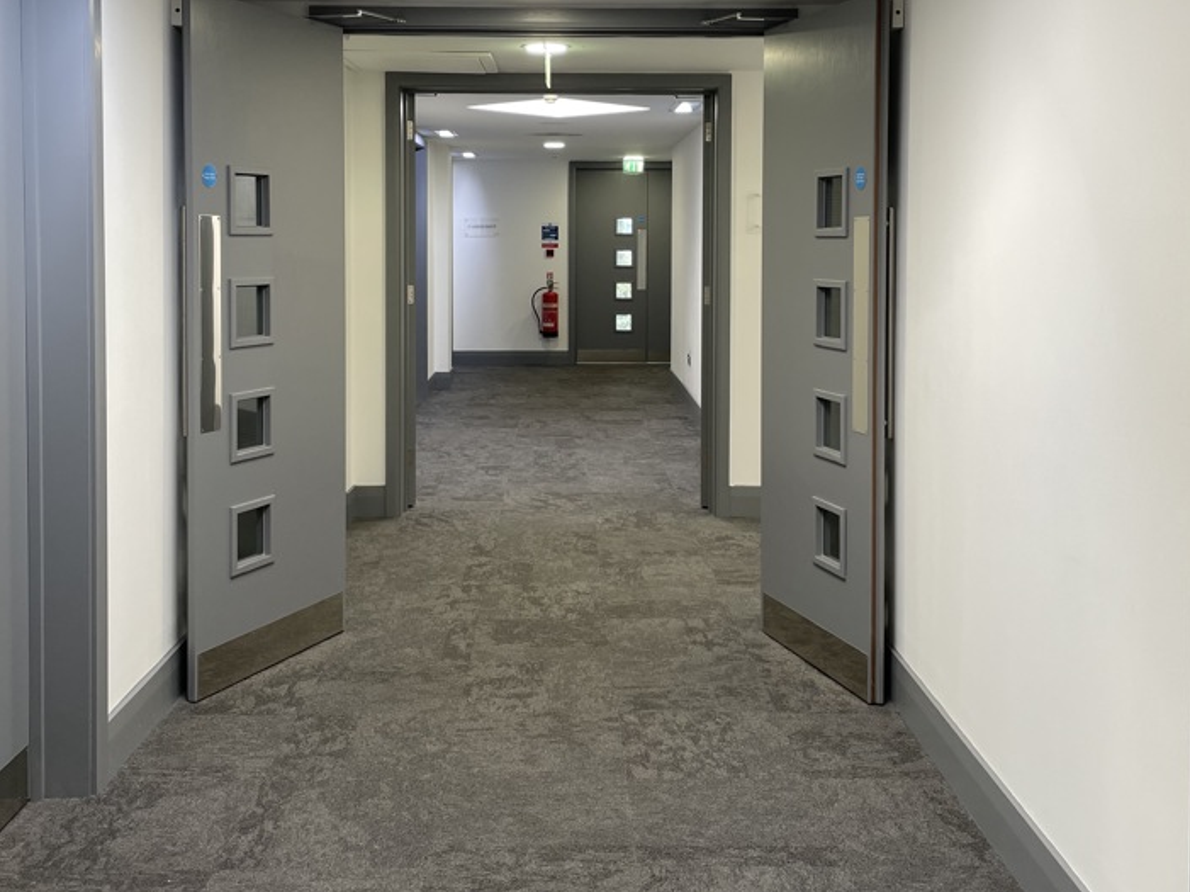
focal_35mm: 38
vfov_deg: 37.3
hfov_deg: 49.0
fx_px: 1306
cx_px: 569
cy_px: 292
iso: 64
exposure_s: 1/100
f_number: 1.6
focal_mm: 4.2
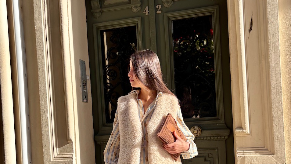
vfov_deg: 30.6
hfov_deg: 52.8
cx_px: 145
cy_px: 128
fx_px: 293
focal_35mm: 38
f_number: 1.6
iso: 50
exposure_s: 1/1279
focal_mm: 5.96
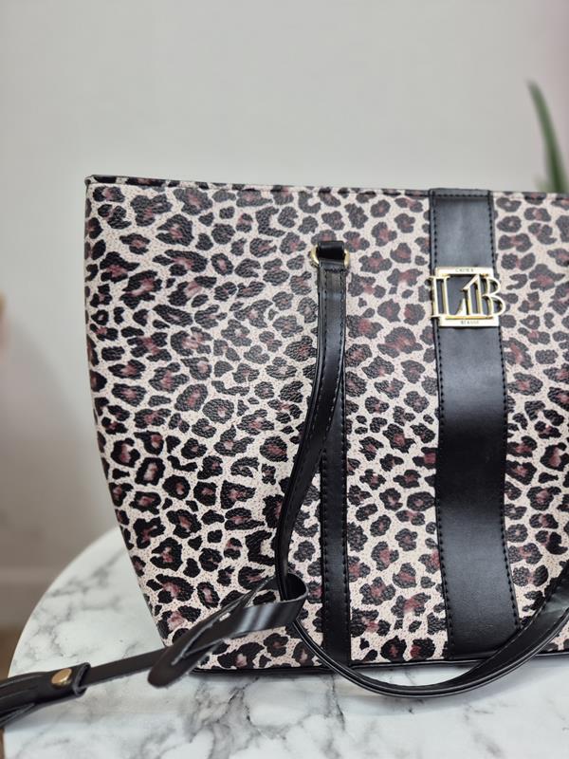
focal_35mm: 23
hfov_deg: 58.9
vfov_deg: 73.9
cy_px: 380
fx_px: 504
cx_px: 284
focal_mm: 5.4
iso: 40
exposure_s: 1/100
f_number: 1.8
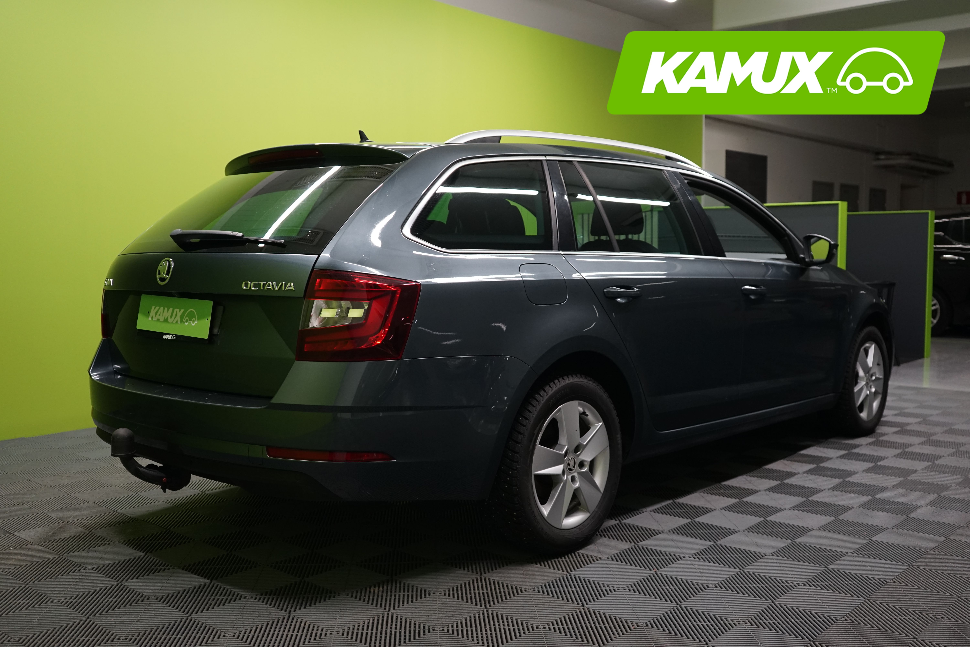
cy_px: 324
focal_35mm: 34
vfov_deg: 38.9
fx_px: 916
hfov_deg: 55.8
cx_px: 485
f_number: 4.5
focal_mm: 34
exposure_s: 1/30
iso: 1000
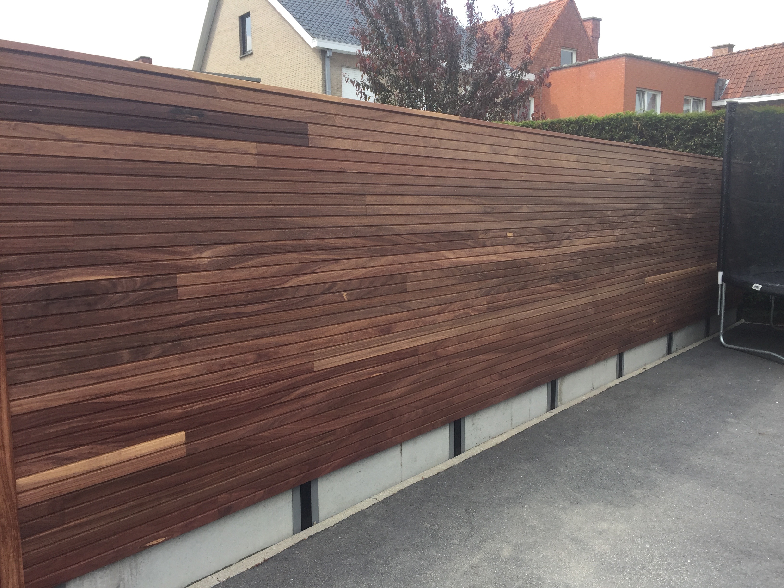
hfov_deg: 61.7
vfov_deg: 48.2
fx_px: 657
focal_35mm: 29
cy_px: 294
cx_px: 392
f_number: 2.2
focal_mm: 4.15
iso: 32
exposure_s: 1/520
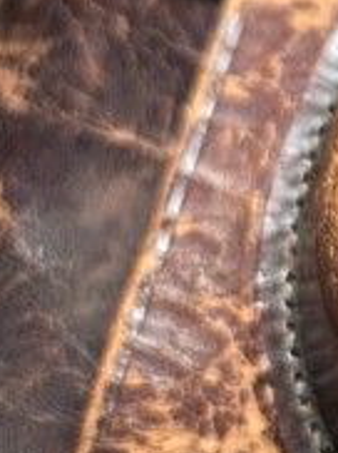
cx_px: 875
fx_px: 1840
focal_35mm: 141
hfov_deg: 9.2
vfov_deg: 13.2
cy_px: -235
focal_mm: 6.98
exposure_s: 1/100
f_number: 2
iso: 100
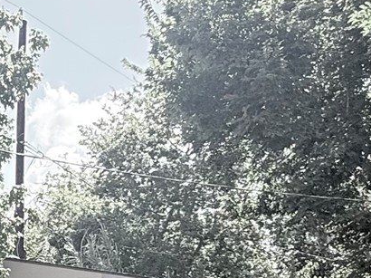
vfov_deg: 19.2
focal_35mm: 70
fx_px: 750
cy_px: 378
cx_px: -119
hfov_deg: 24.1
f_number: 2.2
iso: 50
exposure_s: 1/559
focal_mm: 2.22
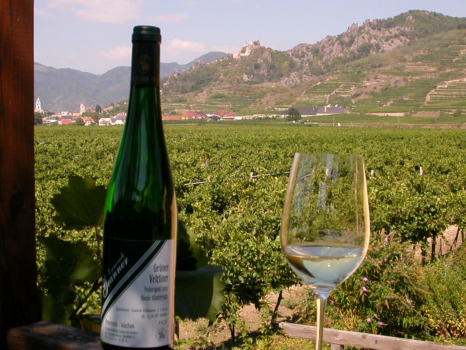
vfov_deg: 26.1
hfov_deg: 34.3
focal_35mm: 56
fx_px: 754
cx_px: 241
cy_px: 198
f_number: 5.2
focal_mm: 7.5
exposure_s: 1/369
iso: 100
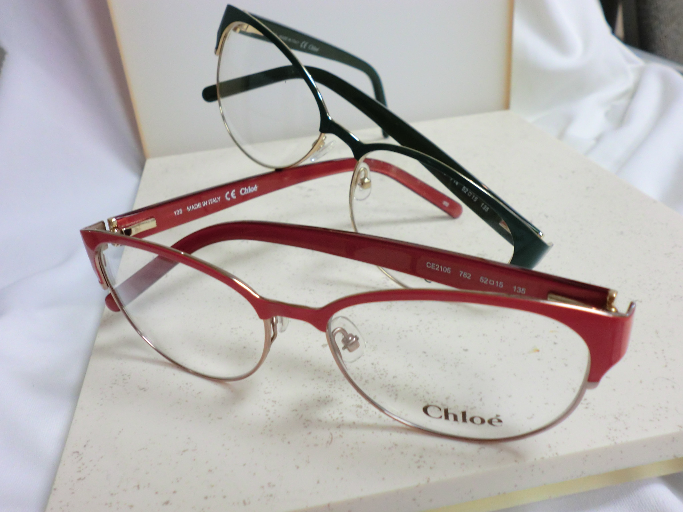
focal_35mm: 32
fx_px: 631
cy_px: 256
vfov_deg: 44.2
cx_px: 342
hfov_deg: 56.8
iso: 200
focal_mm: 5.8
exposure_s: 1/60
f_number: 3.5
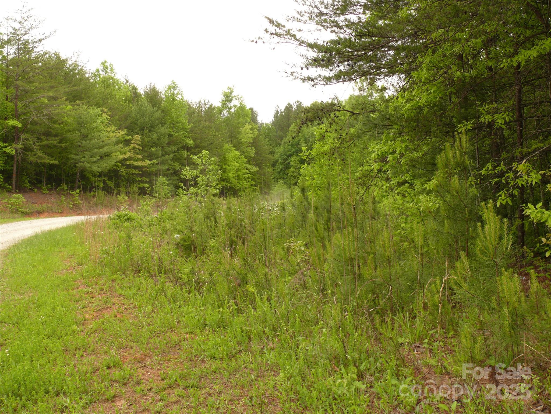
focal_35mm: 35
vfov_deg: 40.7
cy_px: 207
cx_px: 276
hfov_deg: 52.6
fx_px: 557
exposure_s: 1/125
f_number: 4
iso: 100
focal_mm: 7.4
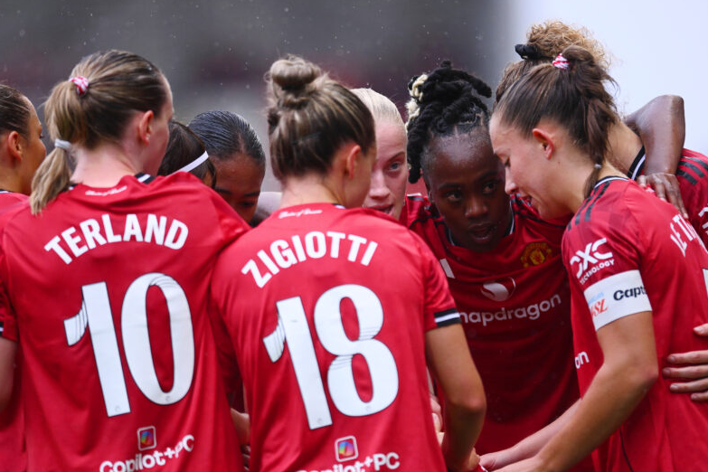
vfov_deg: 2.6
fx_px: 10285
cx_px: 331
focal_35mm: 523
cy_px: 275
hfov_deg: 3.9
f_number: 3.2
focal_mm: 400
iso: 1000
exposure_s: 1/2000
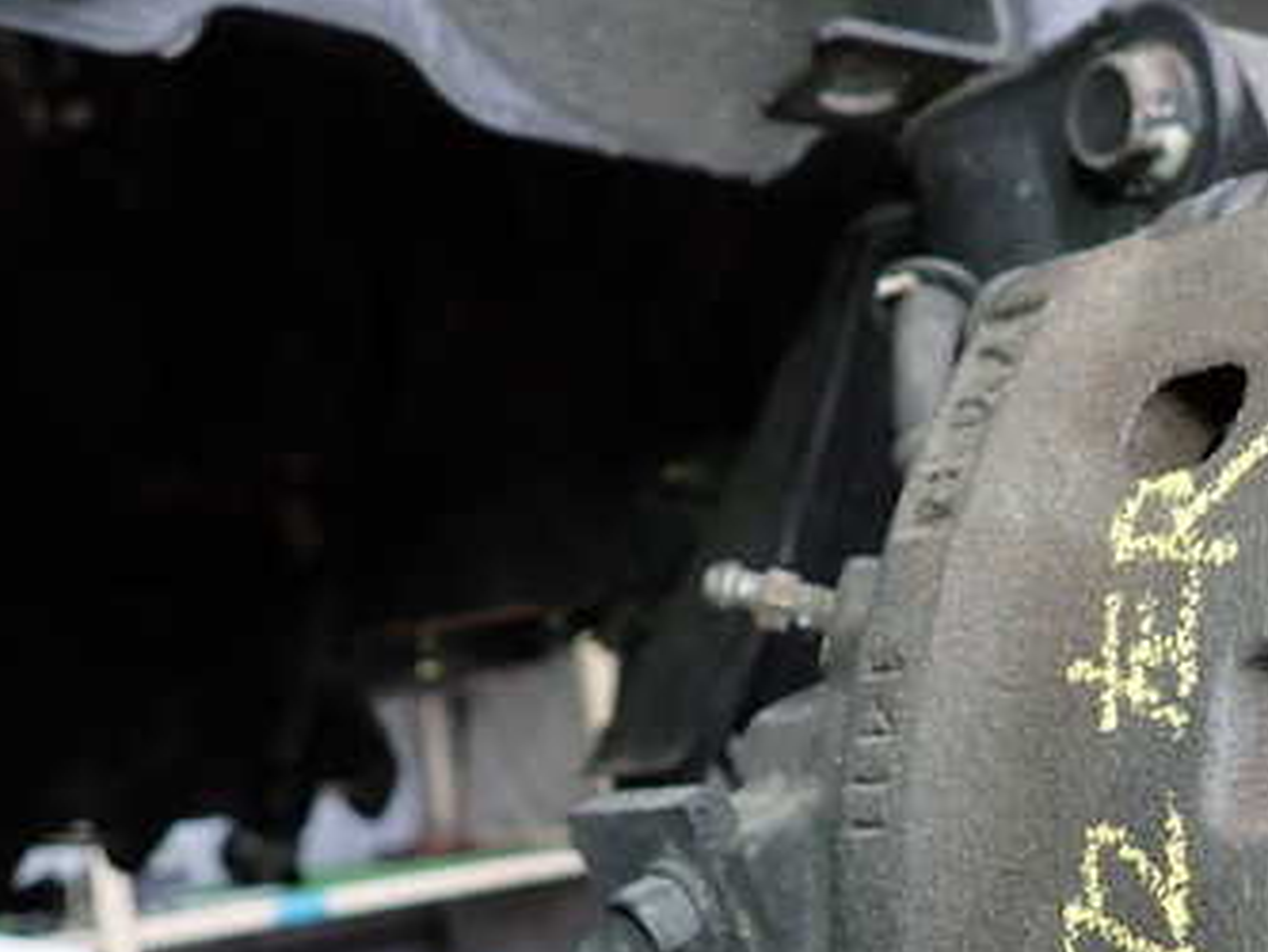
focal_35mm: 45
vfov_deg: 31.5
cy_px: 731
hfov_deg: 39.5
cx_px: 1100
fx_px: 1649
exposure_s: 1/40
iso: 200
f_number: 2
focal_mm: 4.5
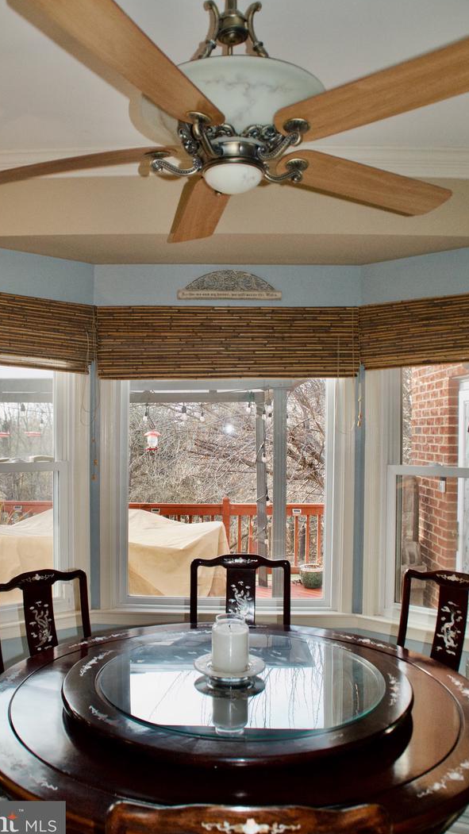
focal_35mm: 29
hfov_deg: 40.1
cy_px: 418
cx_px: 210
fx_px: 641
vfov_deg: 66.1
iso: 1600
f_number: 6.3
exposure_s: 1/250
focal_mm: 18
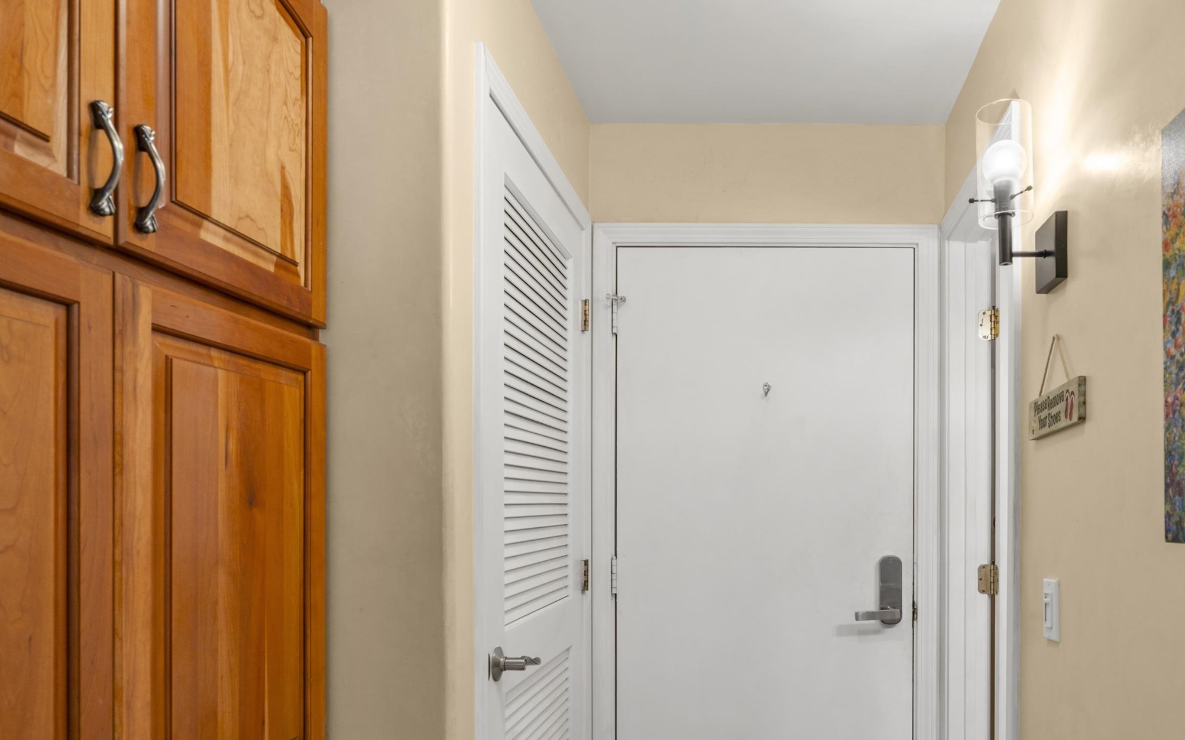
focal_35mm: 25
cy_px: 509
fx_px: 807
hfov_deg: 70.8
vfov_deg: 48.2
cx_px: 772
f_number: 8
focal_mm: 16
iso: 100
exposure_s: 1/2.5
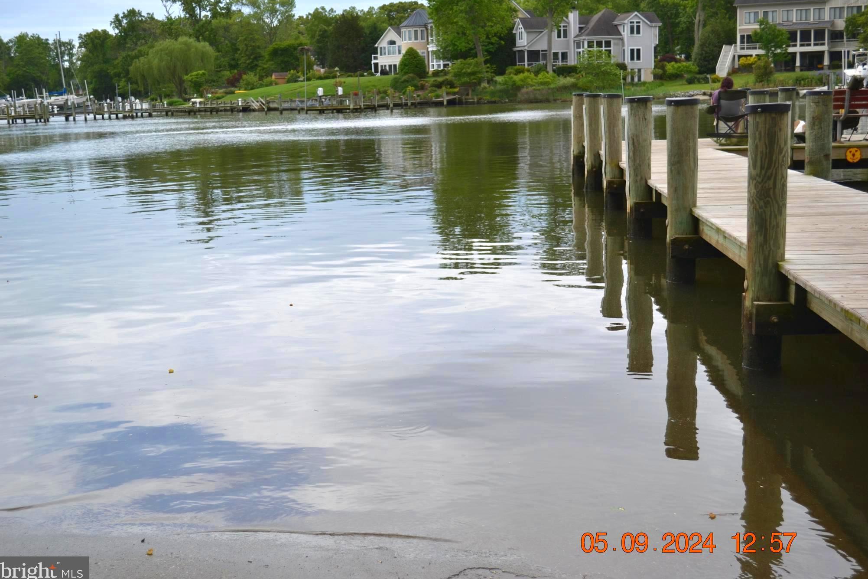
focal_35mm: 46
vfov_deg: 29.2
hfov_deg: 42.7
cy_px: 292
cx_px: 437
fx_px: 1109
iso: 100
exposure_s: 1/640
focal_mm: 30
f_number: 4.5
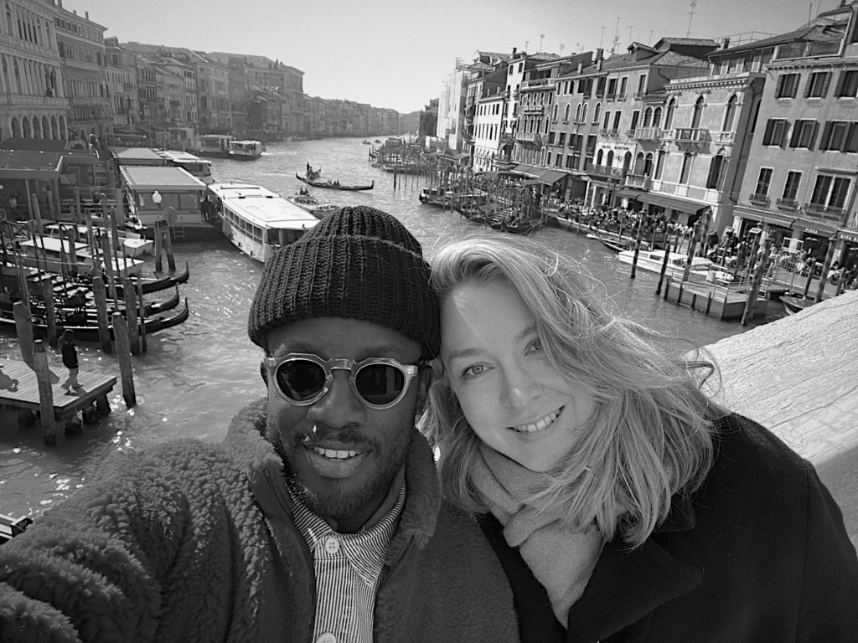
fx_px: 570
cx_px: 429
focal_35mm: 23
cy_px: 322
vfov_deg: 58.9
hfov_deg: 73.9
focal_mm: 2.71
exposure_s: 1/193
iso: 25
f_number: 2.2
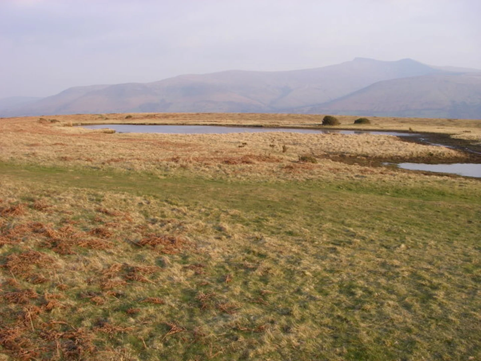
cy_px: 180
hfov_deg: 49.0
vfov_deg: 37.7
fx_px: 528
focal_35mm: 38
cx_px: 240
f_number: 6.6
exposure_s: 1/60
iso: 64
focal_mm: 6.3
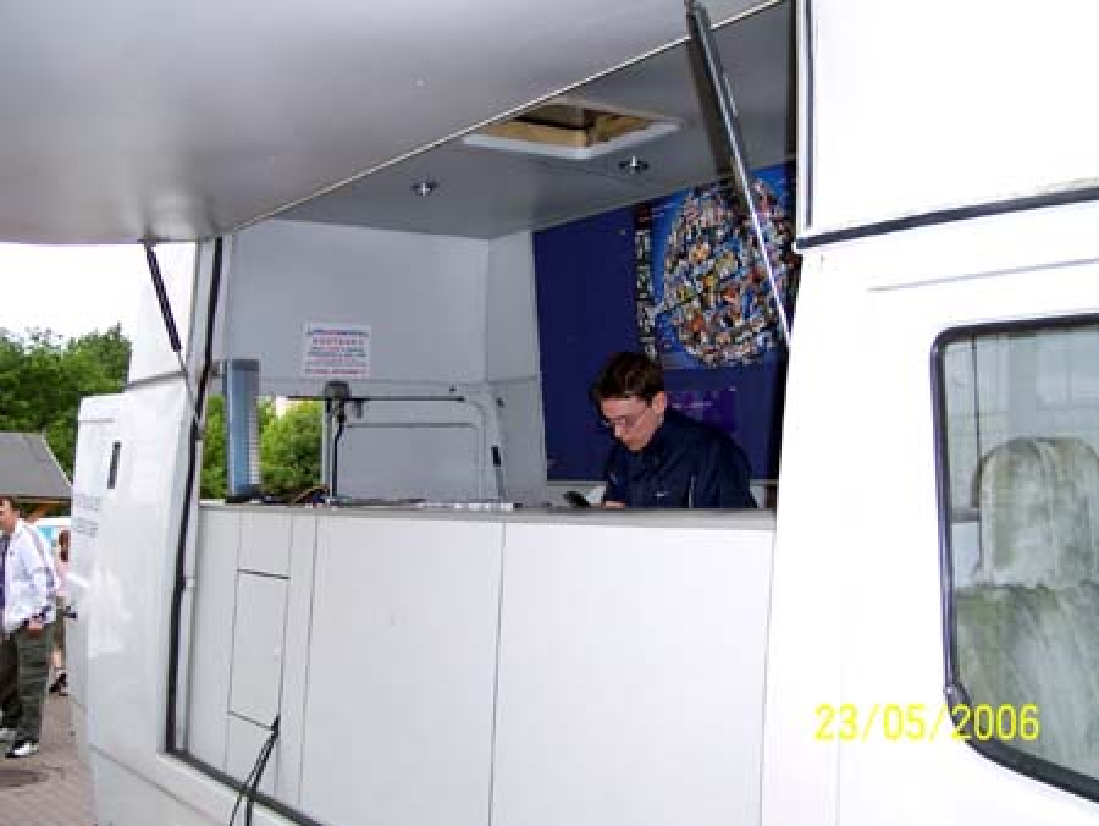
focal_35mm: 38
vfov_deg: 37.8
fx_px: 1207
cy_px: 413
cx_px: 550
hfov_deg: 49.0
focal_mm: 8
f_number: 2.8
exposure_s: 1/500
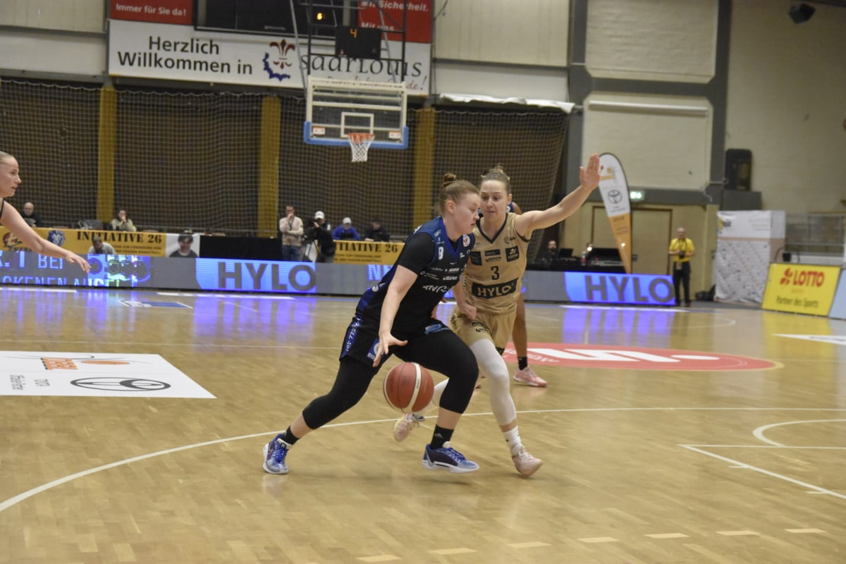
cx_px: 423
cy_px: 282
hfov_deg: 27.0
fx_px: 1762
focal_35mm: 75
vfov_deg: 18.2
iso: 7200
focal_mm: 50
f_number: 4
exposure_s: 1/640
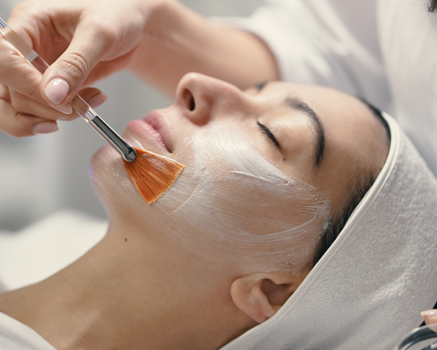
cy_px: 150
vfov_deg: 13.0
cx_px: 140
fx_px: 1539
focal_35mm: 119
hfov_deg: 16.1
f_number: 2
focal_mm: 85
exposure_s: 1/500
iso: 1000
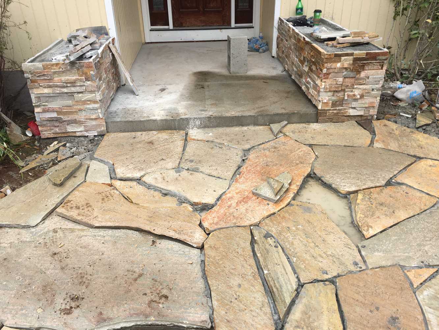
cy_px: 165
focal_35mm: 29
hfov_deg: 61.7
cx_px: 220
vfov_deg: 48.2
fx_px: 368
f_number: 2.2
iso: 25
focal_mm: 4.15
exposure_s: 1/561
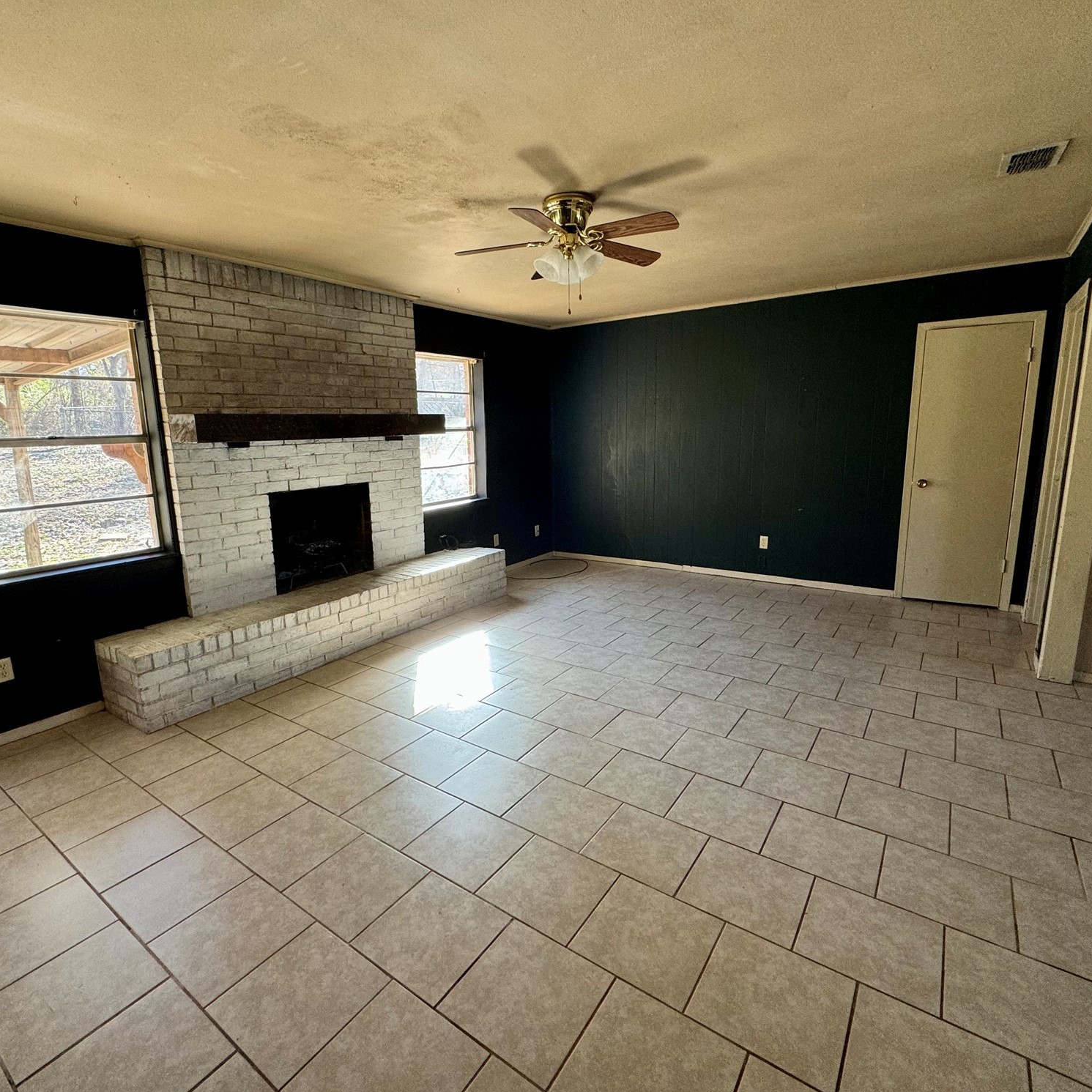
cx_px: 525
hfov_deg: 83.9
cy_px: 538
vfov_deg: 84.0
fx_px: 607
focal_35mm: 17
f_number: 2.2
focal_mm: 2.22
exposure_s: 1/99
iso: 100
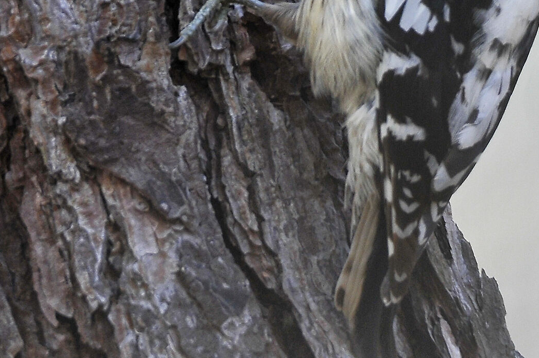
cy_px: -26
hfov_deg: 1.0
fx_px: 30983
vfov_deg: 0.7
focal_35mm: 2072
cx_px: 355
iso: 320
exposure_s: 1/100
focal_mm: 600
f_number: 7.1
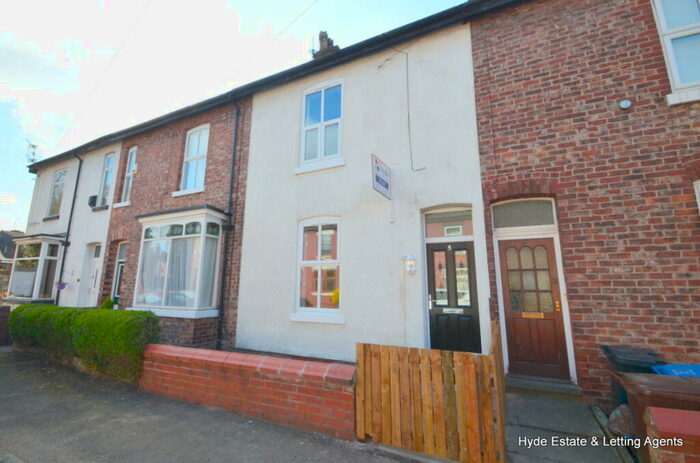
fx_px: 291
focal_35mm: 15
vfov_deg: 77.0
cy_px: 232
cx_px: 350
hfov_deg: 100.5
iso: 400
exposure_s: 1/250
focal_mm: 10
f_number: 10
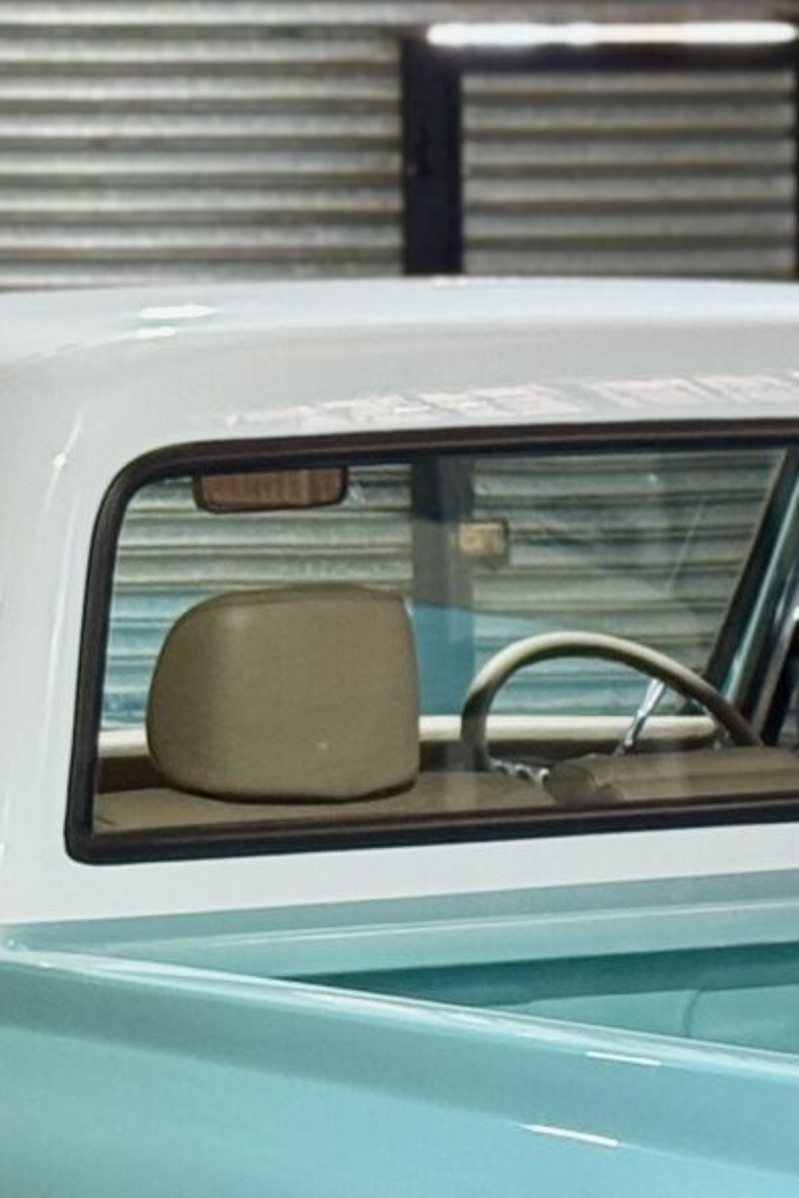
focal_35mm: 217
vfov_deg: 9.5
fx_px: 7219
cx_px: 956
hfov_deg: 6.3
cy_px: 840
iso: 250
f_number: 1.78
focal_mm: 6.76
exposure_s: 1/50
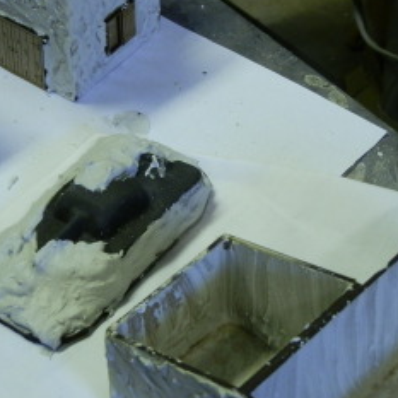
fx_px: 1613
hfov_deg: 14.1
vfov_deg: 14.1
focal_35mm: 124
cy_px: 171
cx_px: 208
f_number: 3.7
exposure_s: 1/15
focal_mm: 10.99
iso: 200
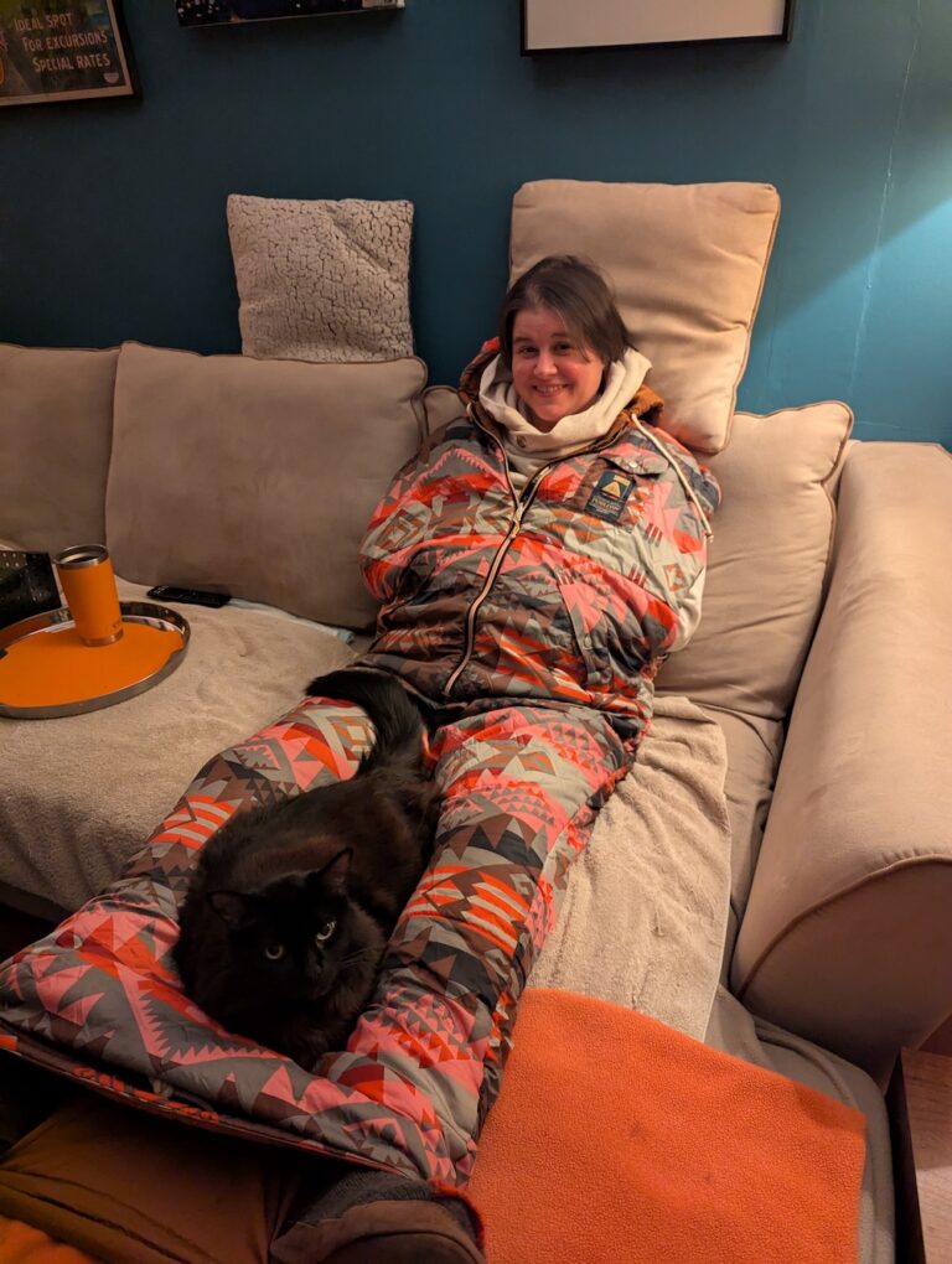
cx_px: 476
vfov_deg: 71.5
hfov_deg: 56.9
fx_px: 878
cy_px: 632
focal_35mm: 24
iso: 1338
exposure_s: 1/27.1
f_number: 1.85
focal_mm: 6.81
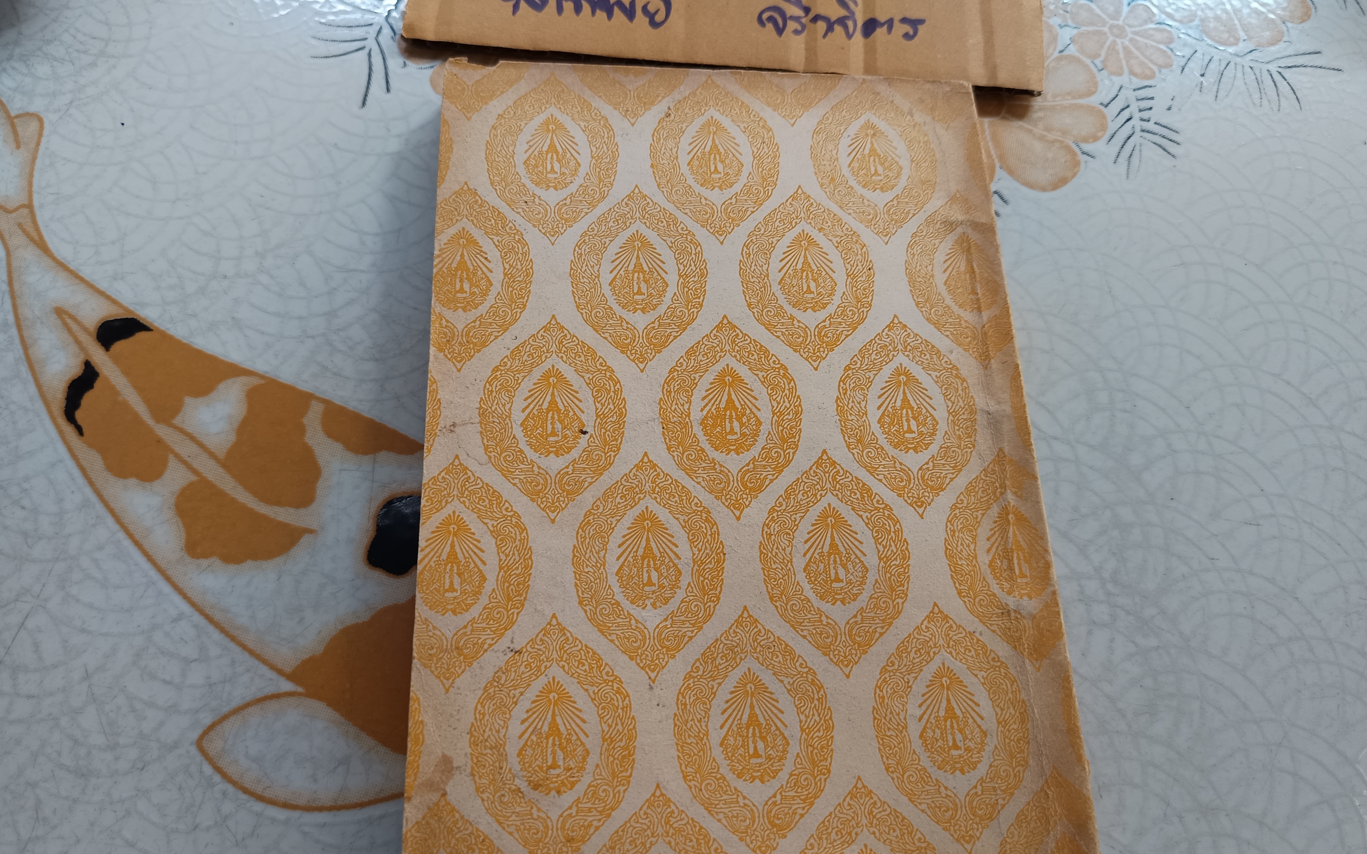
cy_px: 464
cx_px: 675
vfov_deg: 47.5
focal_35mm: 26
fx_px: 969
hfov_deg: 70.4
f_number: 1.7
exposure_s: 1/50
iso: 297
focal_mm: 5.31
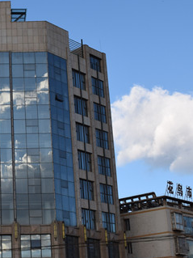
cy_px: 116
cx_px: -23
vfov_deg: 23.5
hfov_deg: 17.1
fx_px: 619
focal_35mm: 83
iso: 280
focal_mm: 23
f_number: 8
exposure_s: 1/500
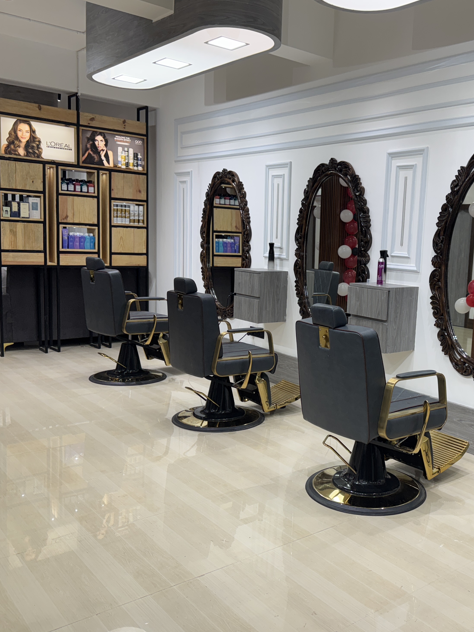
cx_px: 338
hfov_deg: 42.0
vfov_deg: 55.4
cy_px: 319
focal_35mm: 33
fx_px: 602
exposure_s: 1/193
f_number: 1.78
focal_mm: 6.76
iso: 64
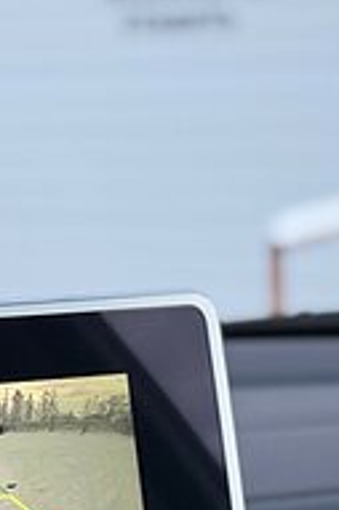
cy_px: 534
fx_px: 2023
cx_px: -59
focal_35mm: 143
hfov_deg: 9.5
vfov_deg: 14.1
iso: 100
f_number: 1.78
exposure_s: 1/86
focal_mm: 6.76
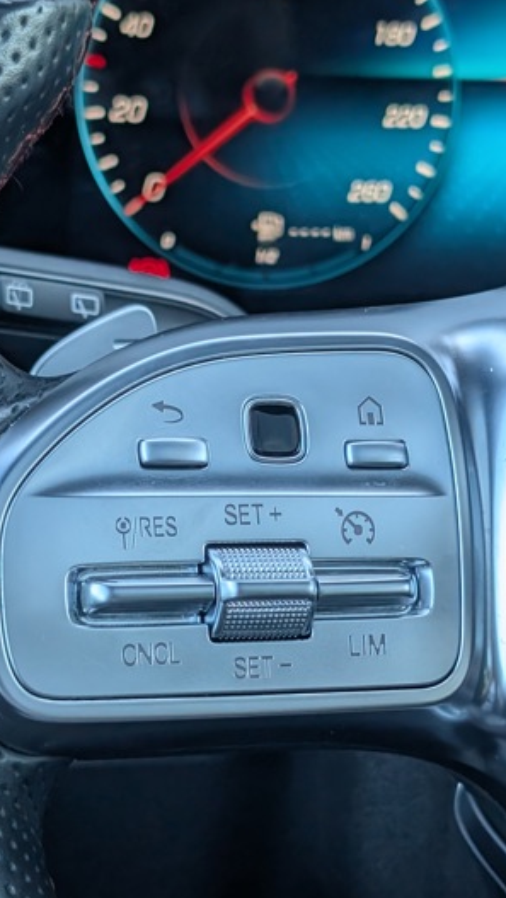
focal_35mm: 81
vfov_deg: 26.2
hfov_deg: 14.9
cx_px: 331
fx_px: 1929
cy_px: 467
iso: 112
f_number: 1.68
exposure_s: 1/319
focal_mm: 6.9
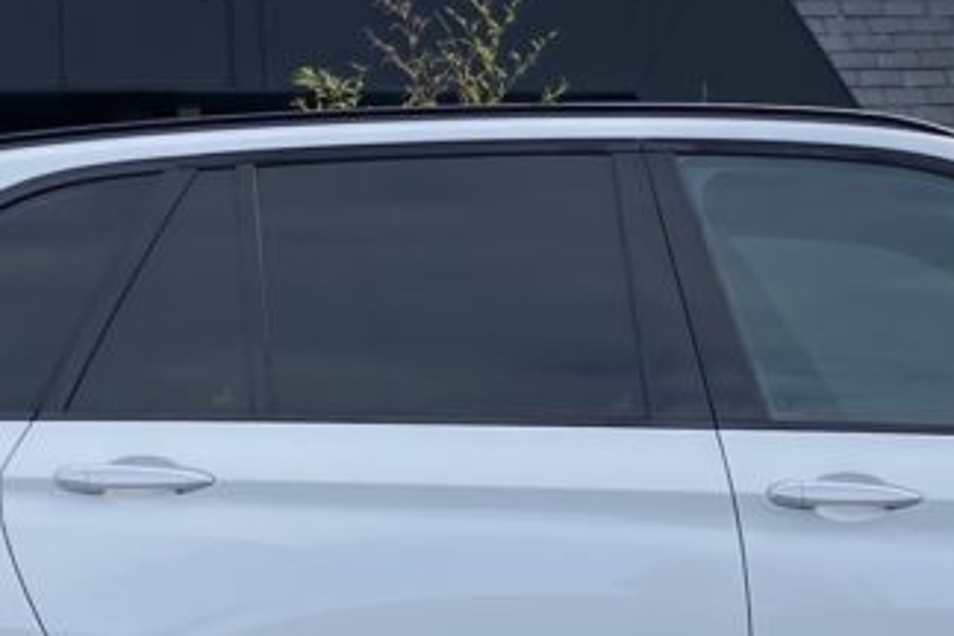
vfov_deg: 13.7
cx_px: 872
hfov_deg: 20.0
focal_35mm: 100
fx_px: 2650
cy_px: 292
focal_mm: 4.25
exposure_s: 1/2141
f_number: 1.8
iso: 32
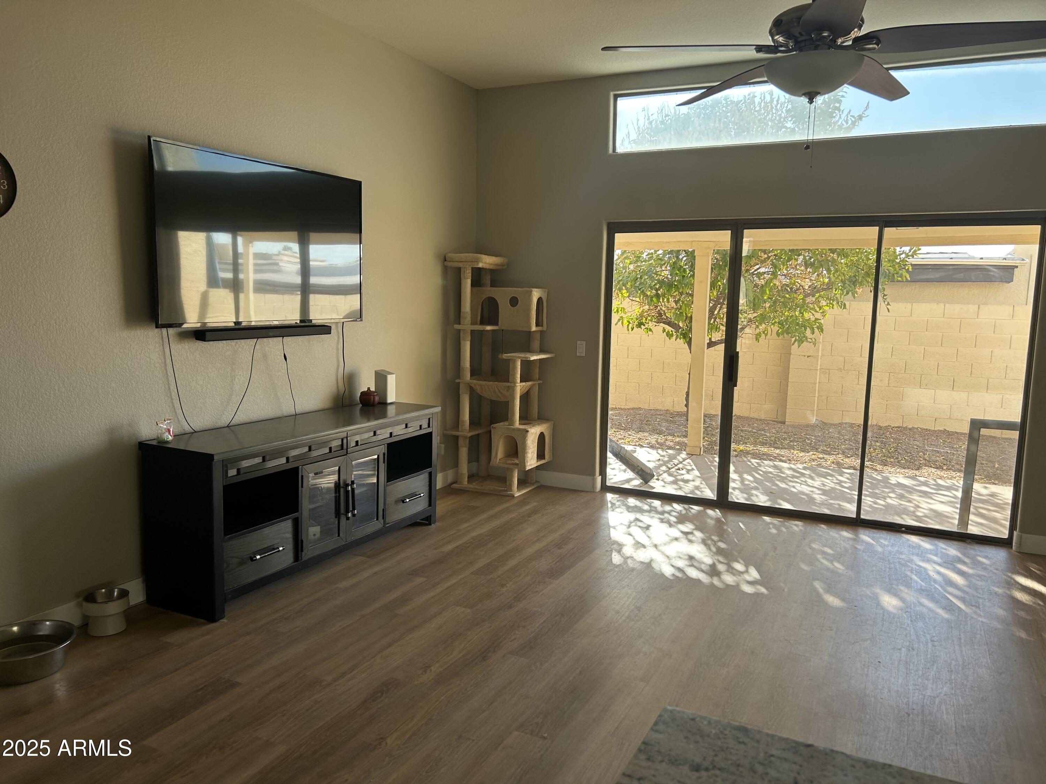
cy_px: 392
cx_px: 523
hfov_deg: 67.3
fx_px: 786
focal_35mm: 26
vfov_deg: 53.1
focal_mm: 5.7
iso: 50
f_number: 1.5
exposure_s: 1/387
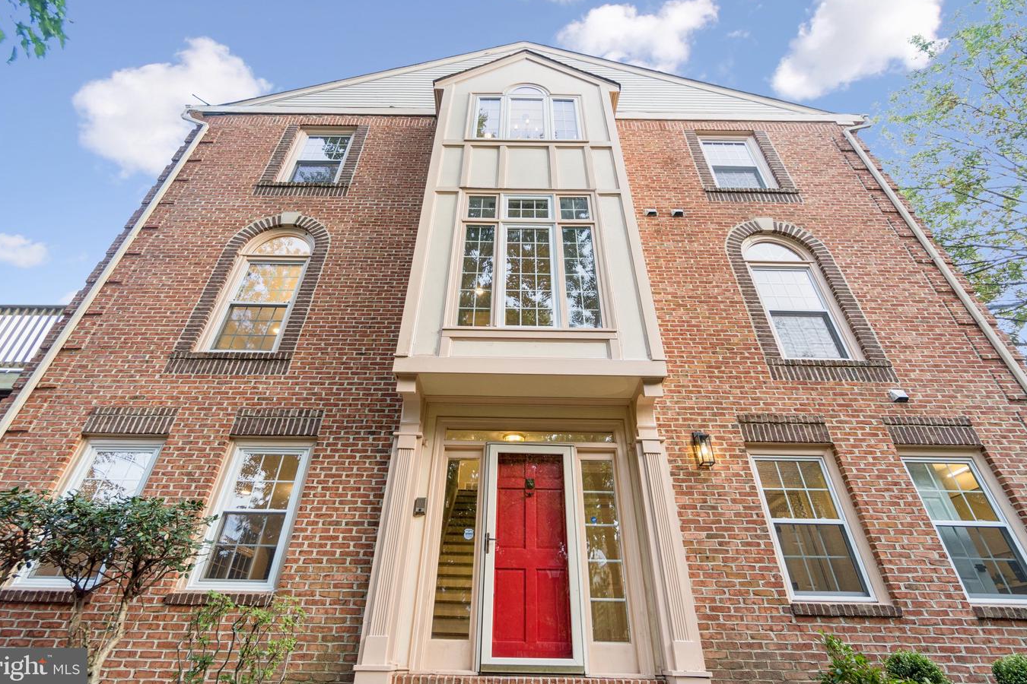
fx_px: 456
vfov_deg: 73.7
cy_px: 322
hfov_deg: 96.7
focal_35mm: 16
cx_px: 517
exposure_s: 1/30
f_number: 5
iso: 200
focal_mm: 10
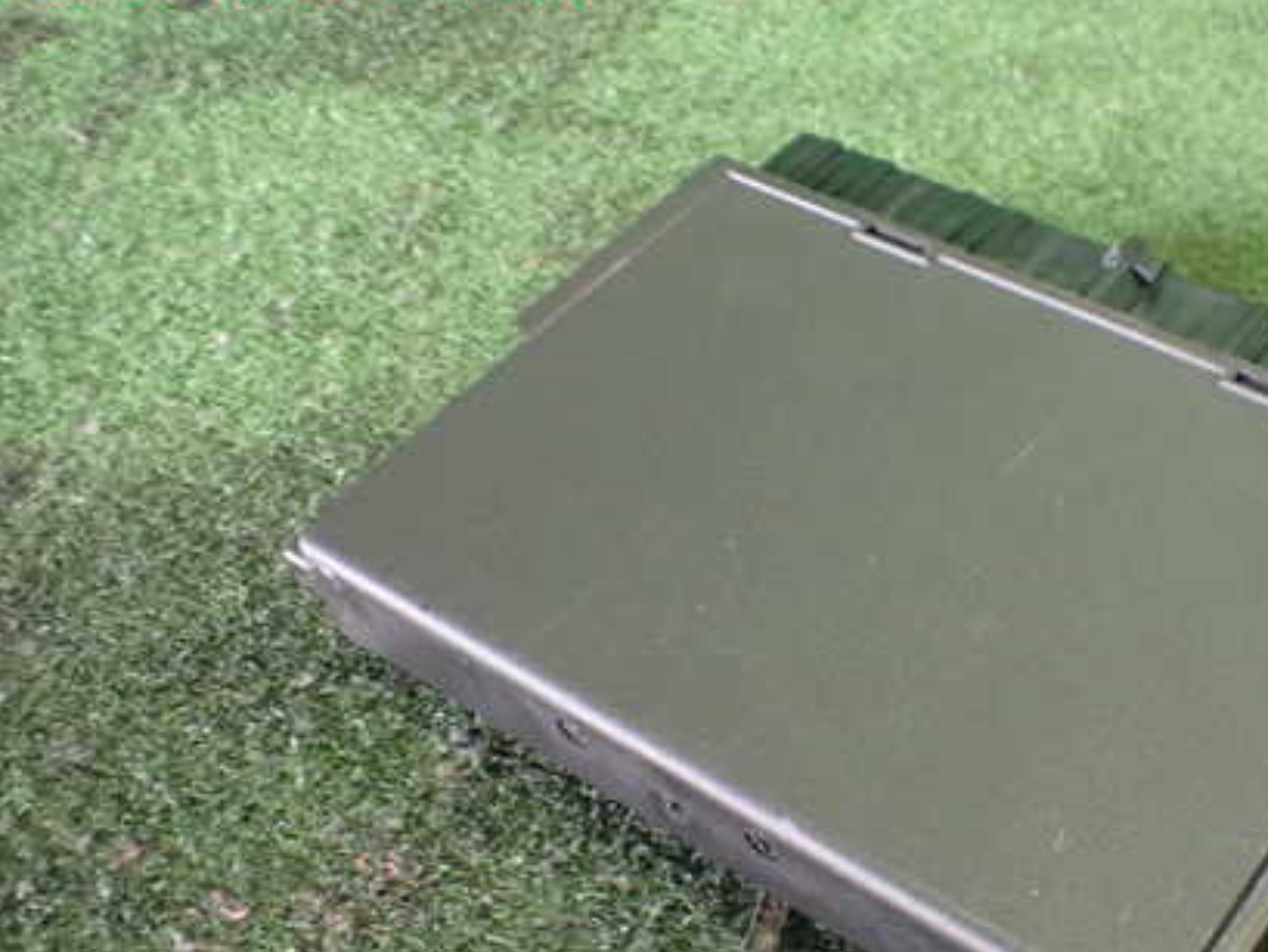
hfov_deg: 41.8
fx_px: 1612
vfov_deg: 32.6
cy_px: 633
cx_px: 927
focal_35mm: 44
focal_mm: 5.4
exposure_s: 1/40
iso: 800
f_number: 2.3
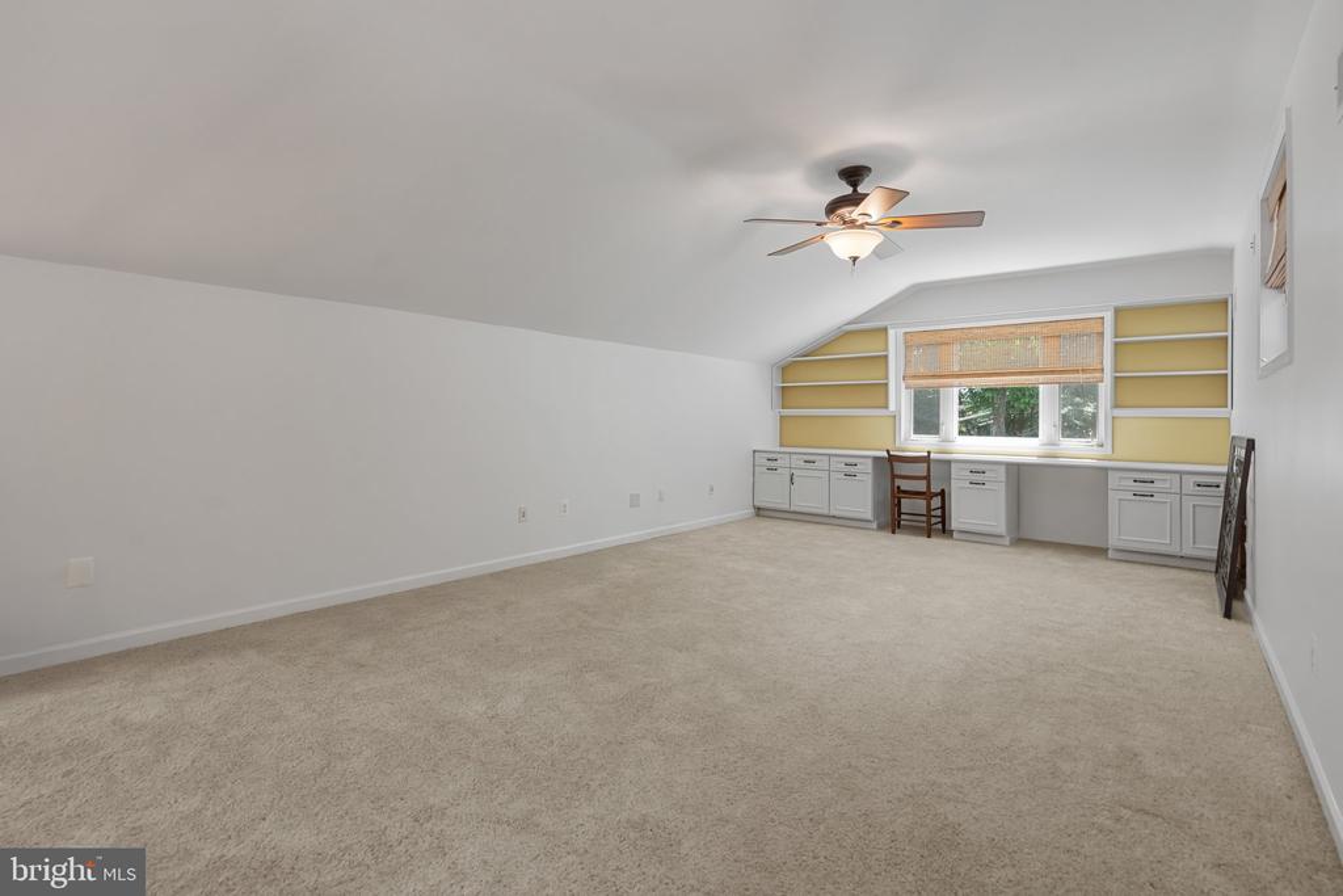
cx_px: 672
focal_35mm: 16
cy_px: 448
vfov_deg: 73.8
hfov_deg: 96.7
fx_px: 597
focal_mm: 16
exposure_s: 1/10
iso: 500
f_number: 8
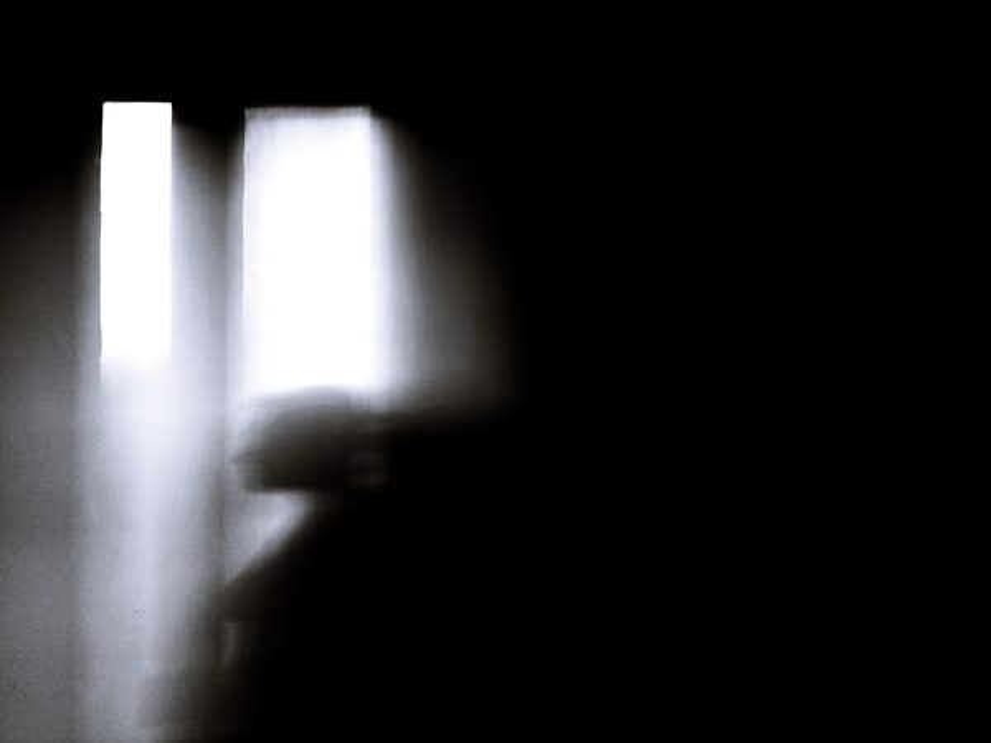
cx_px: 496
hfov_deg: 52.6
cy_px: 372
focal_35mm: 35
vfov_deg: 40.7
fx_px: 1002
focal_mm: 4.28
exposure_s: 1/20
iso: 100
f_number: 2.4
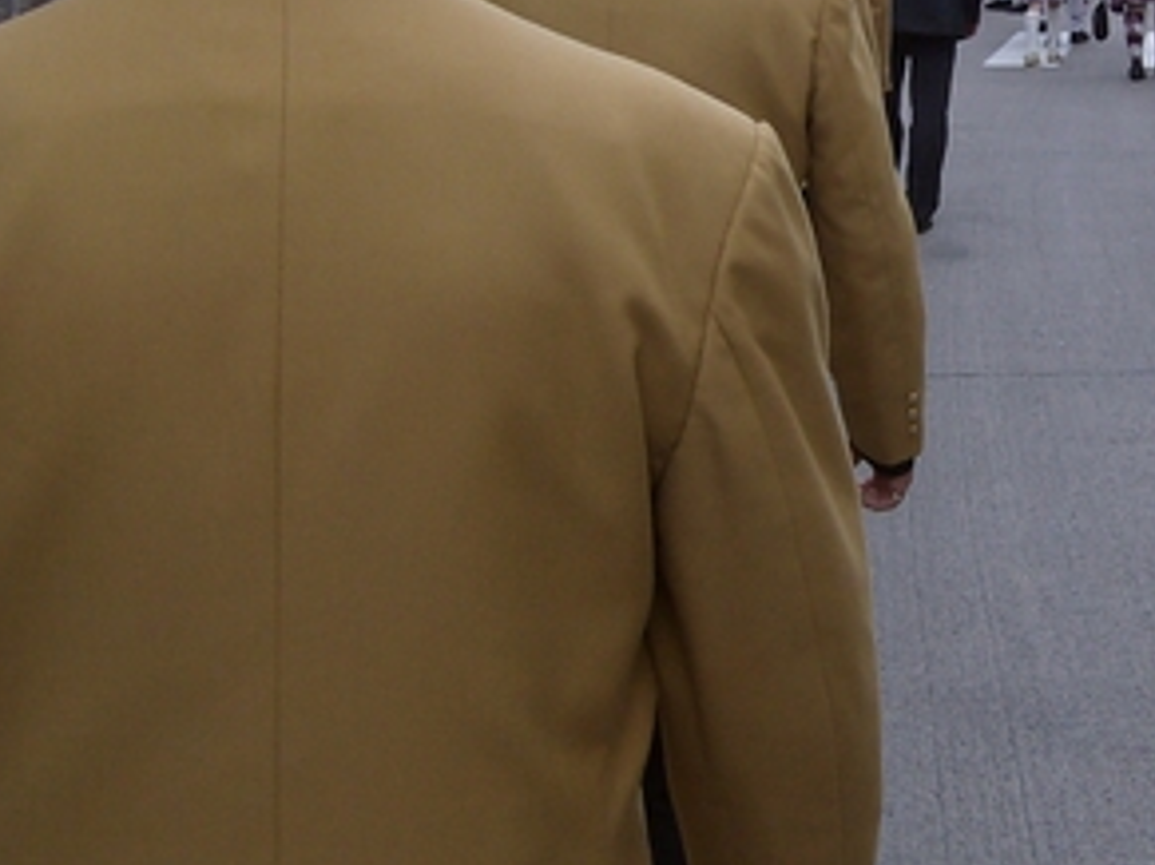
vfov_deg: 19.4
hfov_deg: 25.5
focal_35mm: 74
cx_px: 1032
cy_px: 14
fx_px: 2468
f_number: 4.7
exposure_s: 1/236
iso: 100
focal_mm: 6
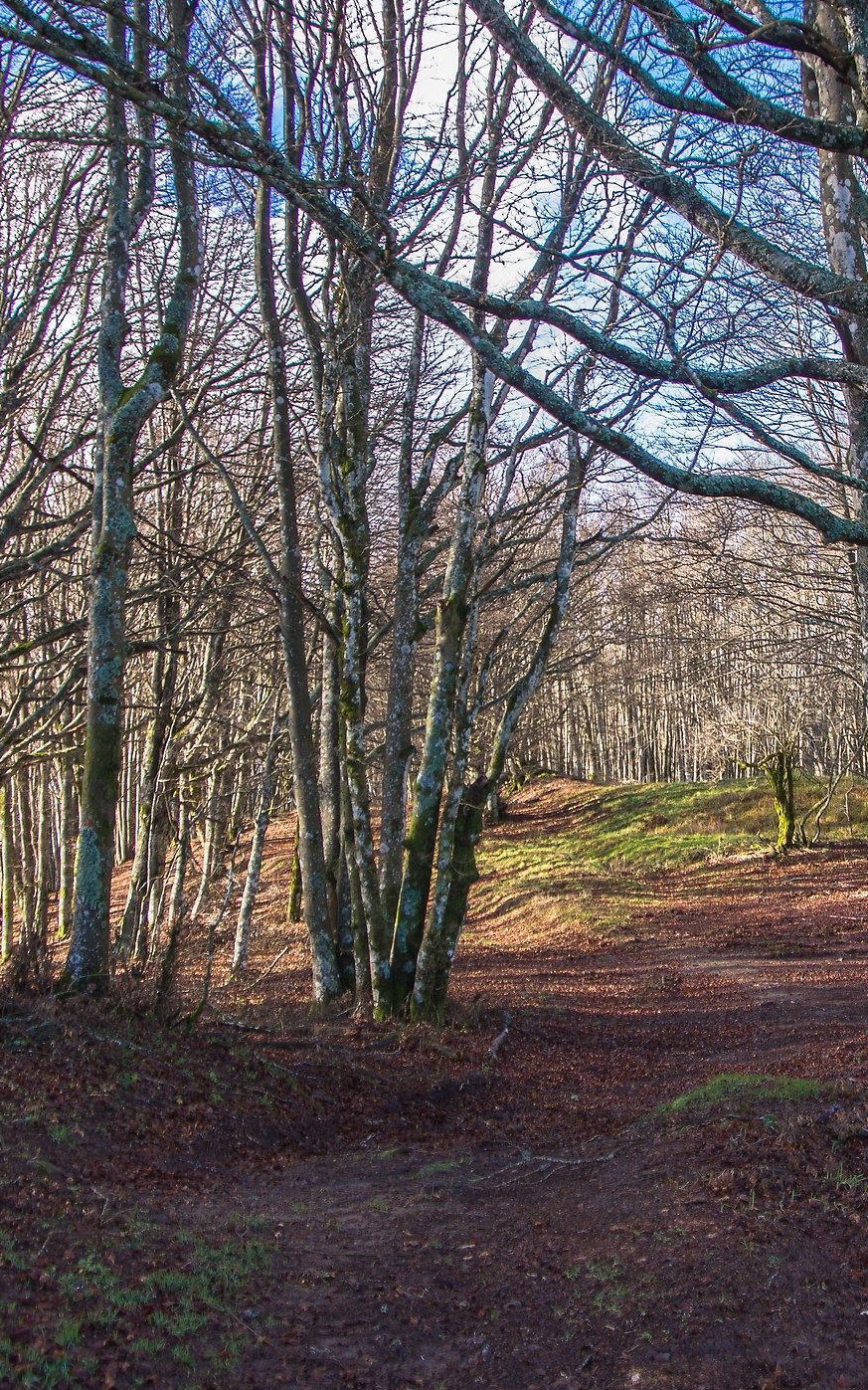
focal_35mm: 42
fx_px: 1590
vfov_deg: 47.2
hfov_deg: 30.2
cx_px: 604
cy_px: 669
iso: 200
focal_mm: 16
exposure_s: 1/160
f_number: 4
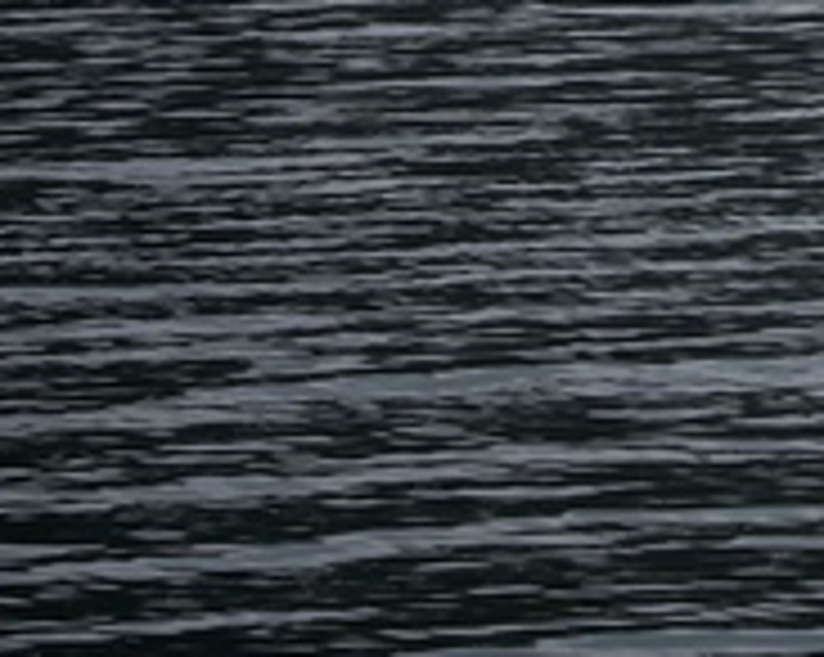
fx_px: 8794
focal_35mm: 361
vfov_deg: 4.1
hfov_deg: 5.0
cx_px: 2670
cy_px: -1238
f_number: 9
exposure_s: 1/320
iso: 100
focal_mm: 55
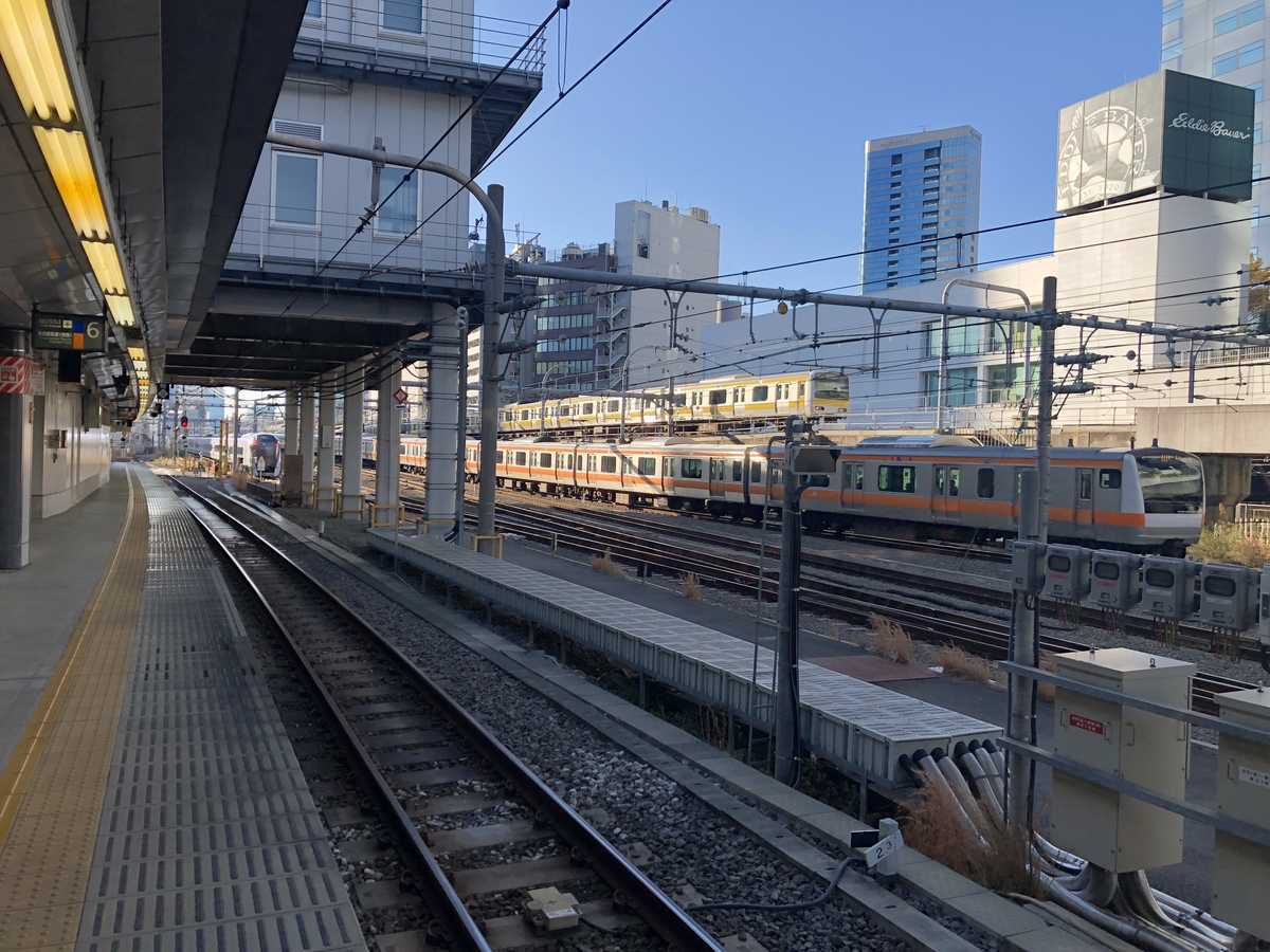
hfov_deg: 61.7
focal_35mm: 29
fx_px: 1064
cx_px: 635
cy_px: 476
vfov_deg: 48.2
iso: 20
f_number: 1.8
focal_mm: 3.99
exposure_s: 1/787
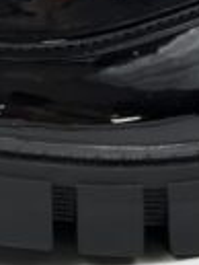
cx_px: 283
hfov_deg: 5.0
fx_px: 2273
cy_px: -327
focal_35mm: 297
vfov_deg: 6.4
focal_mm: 6.86
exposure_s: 1/756
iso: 80
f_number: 1.78
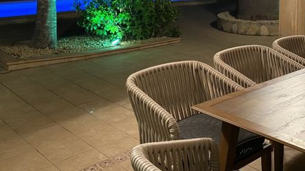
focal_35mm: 45
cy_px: 8
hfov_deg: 45.0
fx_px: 364
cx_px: 198
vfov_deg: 25.4
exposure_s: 1/25
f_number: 1.8
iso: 640
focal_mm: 4.25
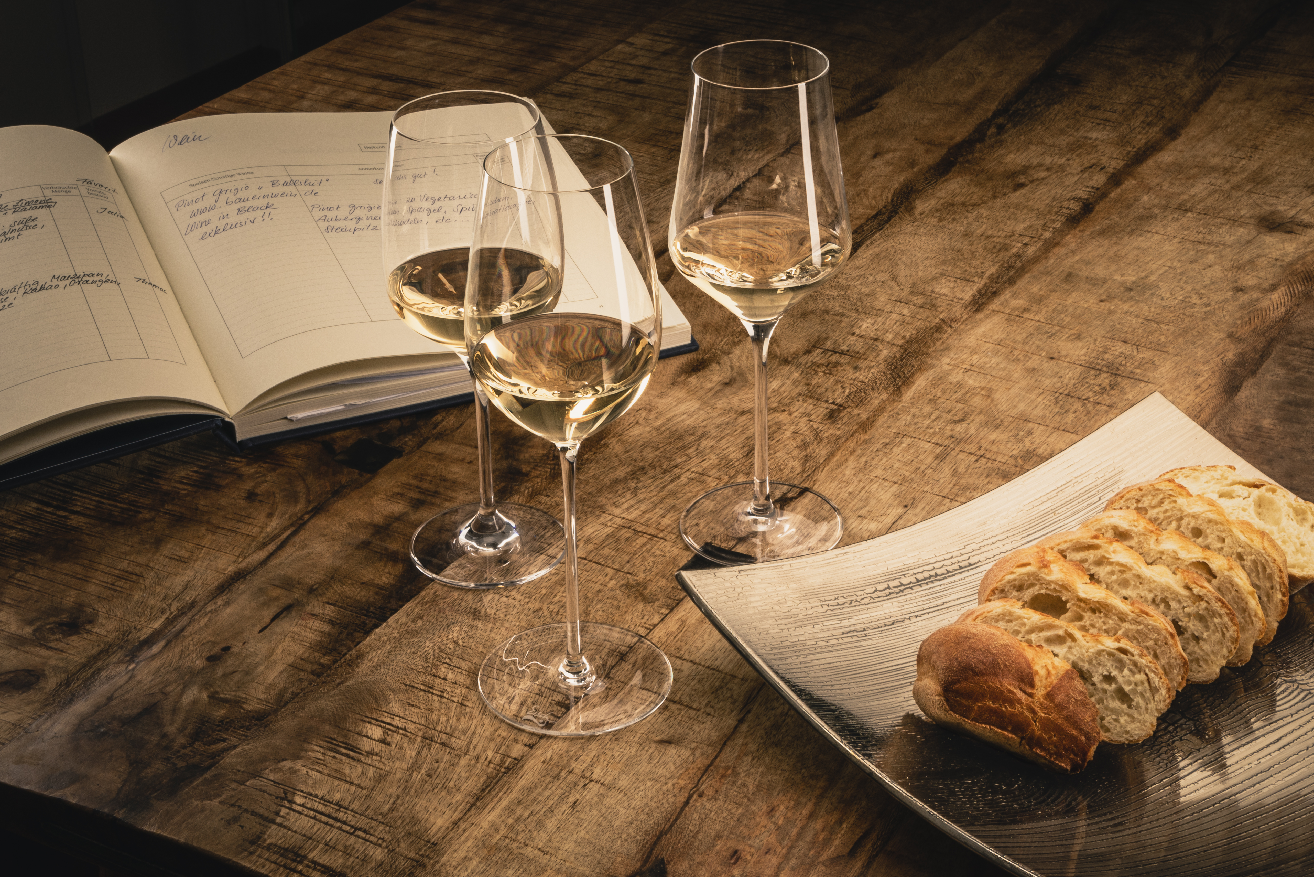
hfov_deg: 31.9
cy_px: 438
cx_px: 657
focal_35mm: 63
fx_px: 2300
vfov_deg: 21.6
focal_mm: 42
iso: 100
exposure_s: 1/60
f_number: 22
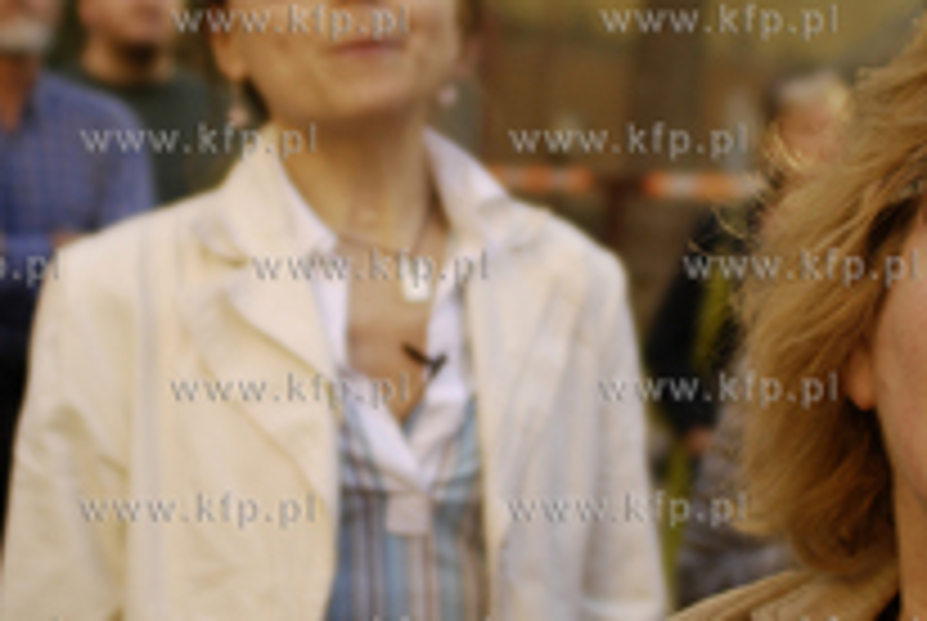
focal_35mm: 70
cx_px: 531
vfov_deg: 19.5
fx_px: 1805
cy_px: 328
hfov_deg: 28.8
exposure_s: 1/250
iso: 100
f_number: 2.8
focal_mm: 24
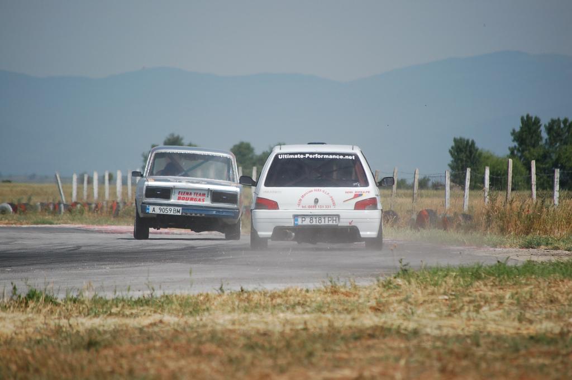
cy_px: 190
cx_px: 286
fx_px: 4763
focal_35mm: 300
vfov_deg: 4.6
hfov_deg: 6.9
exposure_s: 1/1250
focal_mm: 200
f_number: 5.6
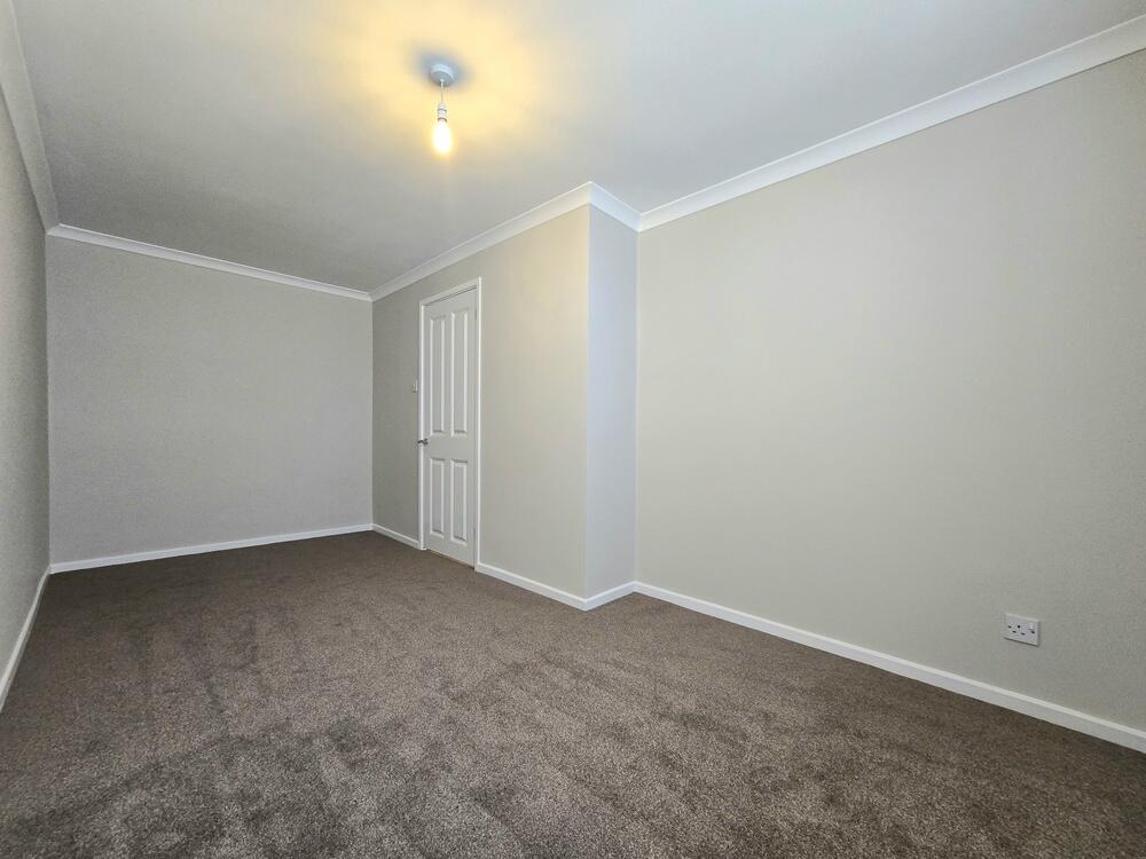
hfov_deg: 106.2
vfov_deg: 89.9
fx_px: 430
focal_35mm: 13
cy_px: 430
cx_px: 573
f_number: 2.2
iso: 250
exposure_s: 1/50.3
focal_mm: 2.2
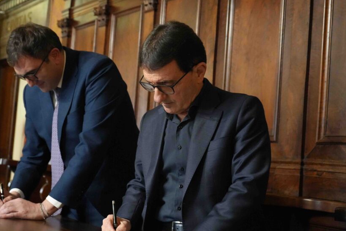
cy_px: 115
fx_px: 567
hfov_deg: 33.9
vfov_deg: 23.0
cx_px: 148
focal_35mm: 59
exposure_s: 1/160
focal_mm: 47
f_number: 4.5
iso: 12800
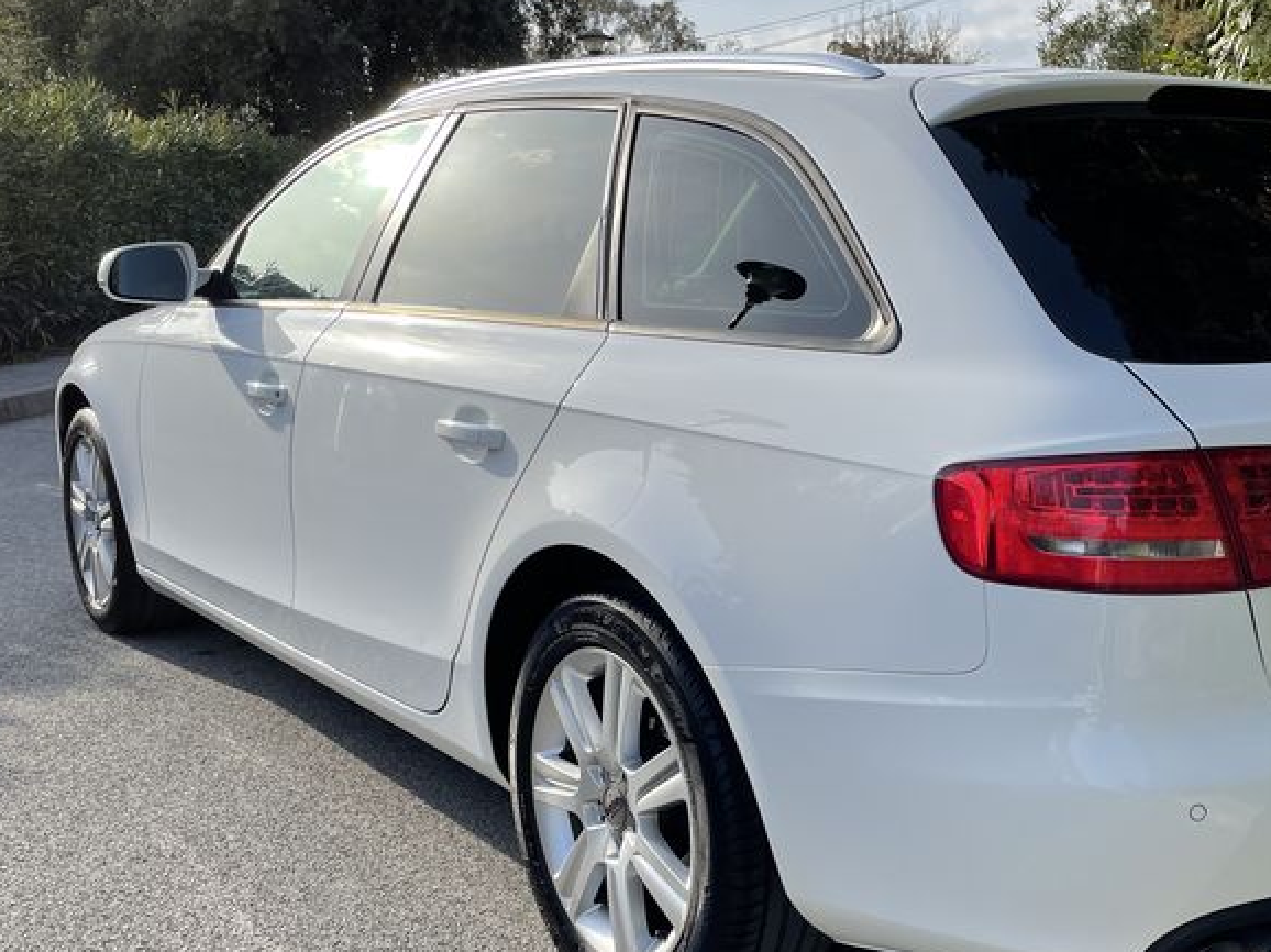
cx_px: 900
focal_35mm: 42
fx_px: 1541
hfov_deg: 43.8
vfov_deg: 34.3
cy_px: 534
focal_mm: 4.2
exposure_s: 1/2132
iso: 32
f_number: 1.6
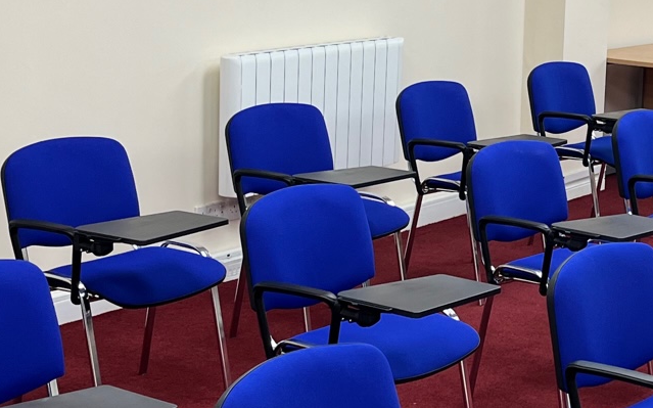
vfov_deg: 15.0
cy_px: 146
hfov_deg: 23.0
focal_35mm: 87
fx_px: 1548
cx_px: 626
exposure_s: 1/100
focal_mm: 5.1
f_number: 1.6
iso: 64
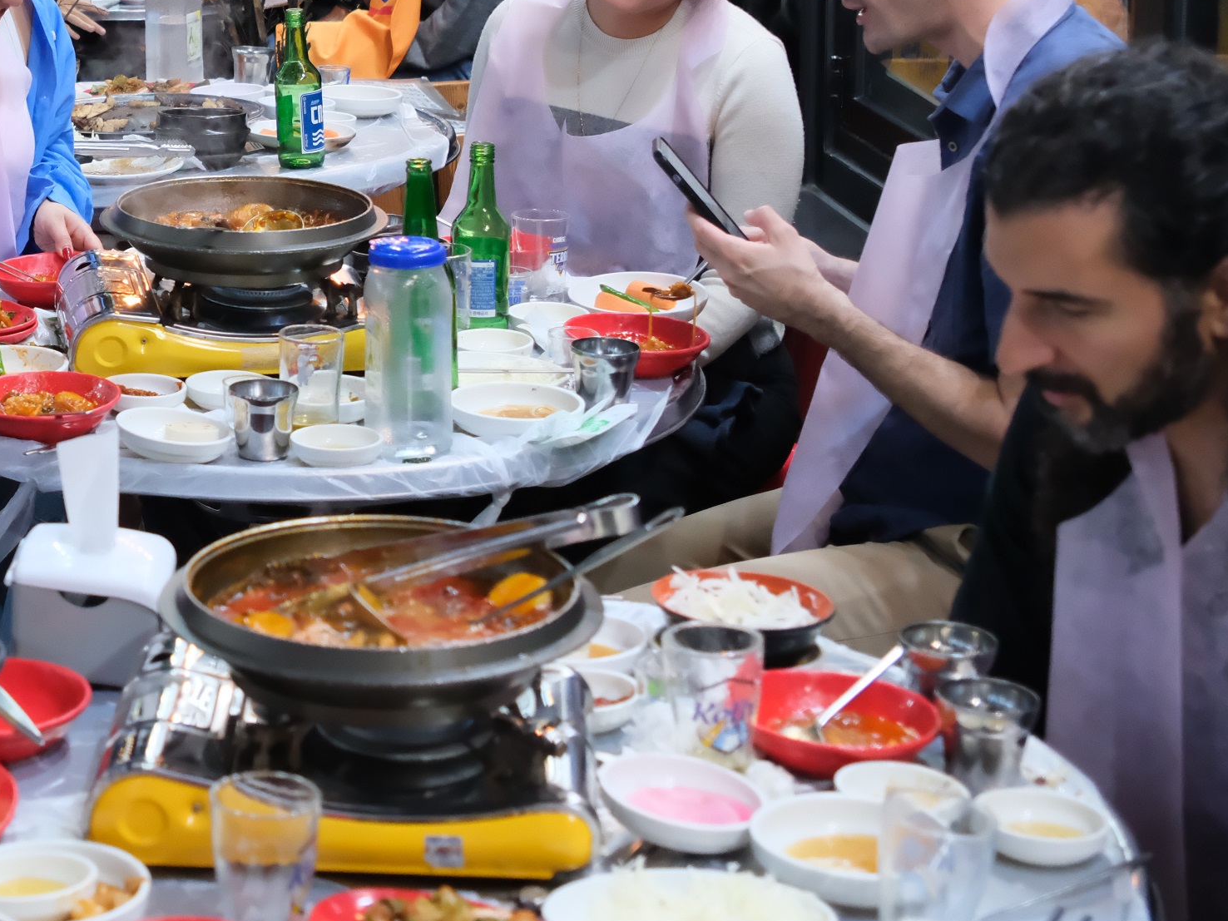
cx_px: 58
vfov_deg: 17.0
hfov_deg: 22.1
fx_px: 3051
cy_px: 168
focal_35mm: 86
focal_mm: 29
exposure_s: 1/500
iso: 3200
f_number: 2.8
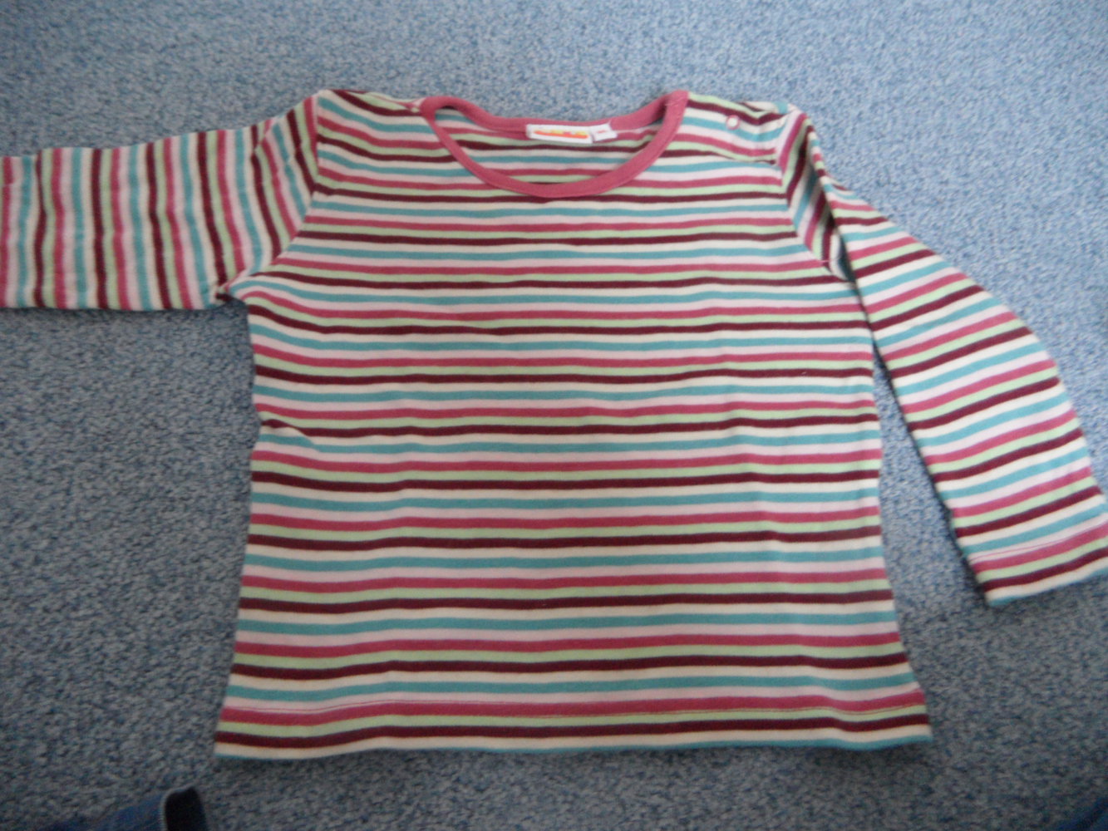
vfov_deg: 56.8
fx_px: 768
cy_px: 416
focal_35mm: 24
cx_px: 554
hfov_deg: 71.6
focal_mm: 4.1
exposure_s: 1/30
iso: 240
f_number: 2.9
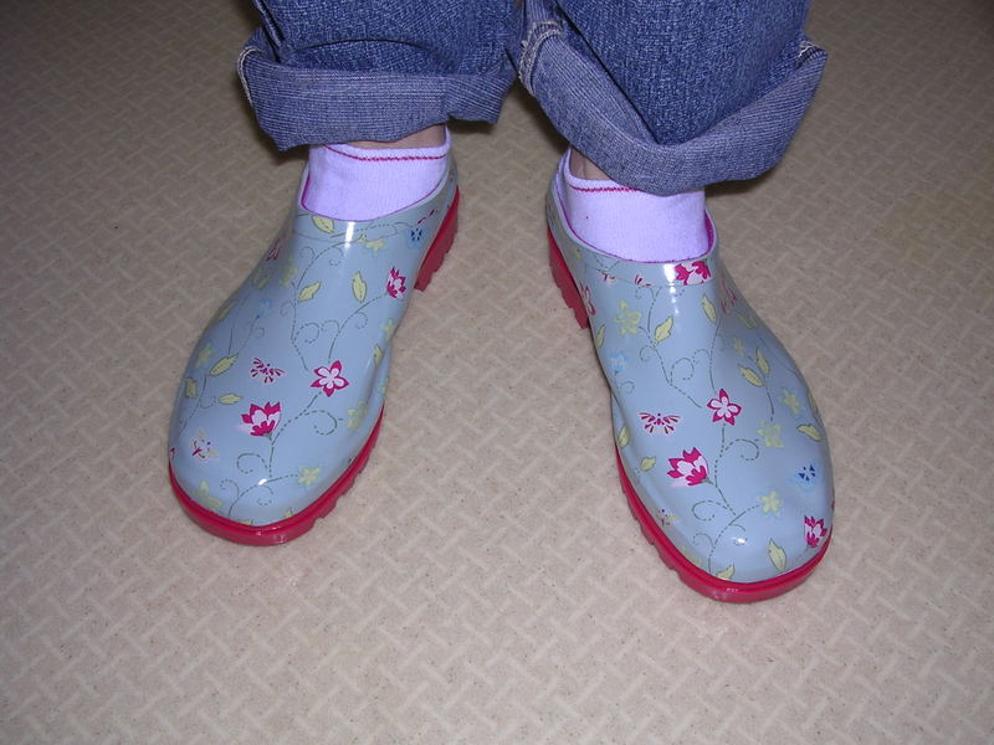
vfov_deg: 37.7
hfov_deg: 49.0
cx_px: 497
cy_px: 372
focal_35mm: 38
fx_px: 1091
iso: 100
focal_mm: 5.8
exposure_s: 1/60.1
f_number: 2.8
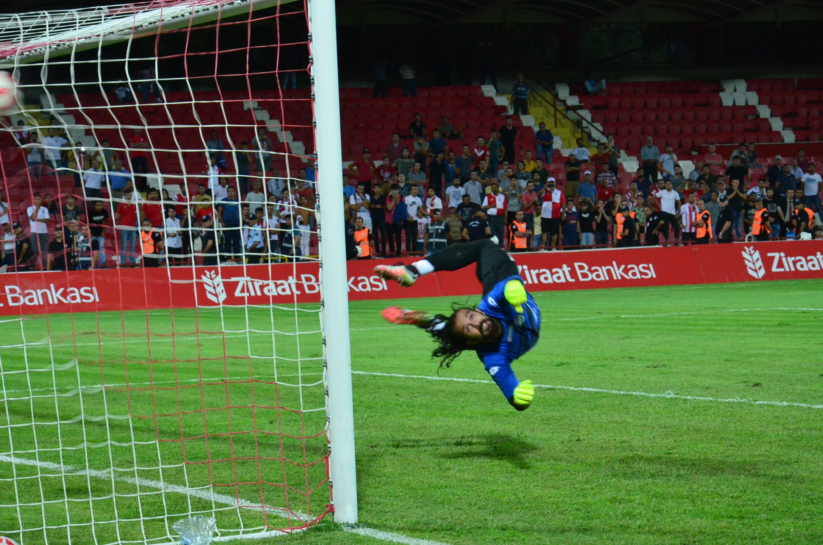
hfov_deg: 16.1
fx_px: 2909
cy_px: 272
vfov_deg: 10.7
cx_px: 412
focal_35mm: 128
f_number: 8
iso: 3200
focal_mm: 85
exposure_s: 1/200
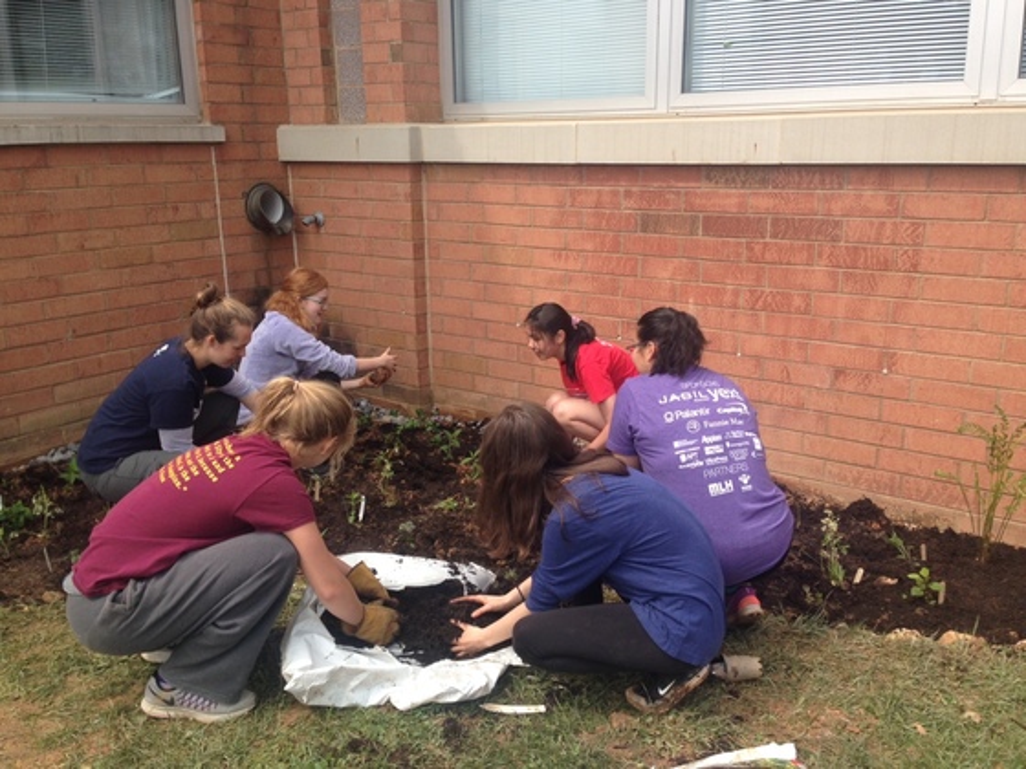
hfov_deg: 55.4
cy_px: 384
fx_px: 978
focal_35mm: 33
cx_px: 513
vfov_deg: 42.9
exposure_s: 1/547
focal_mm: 4.12
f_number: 2.4
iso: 50
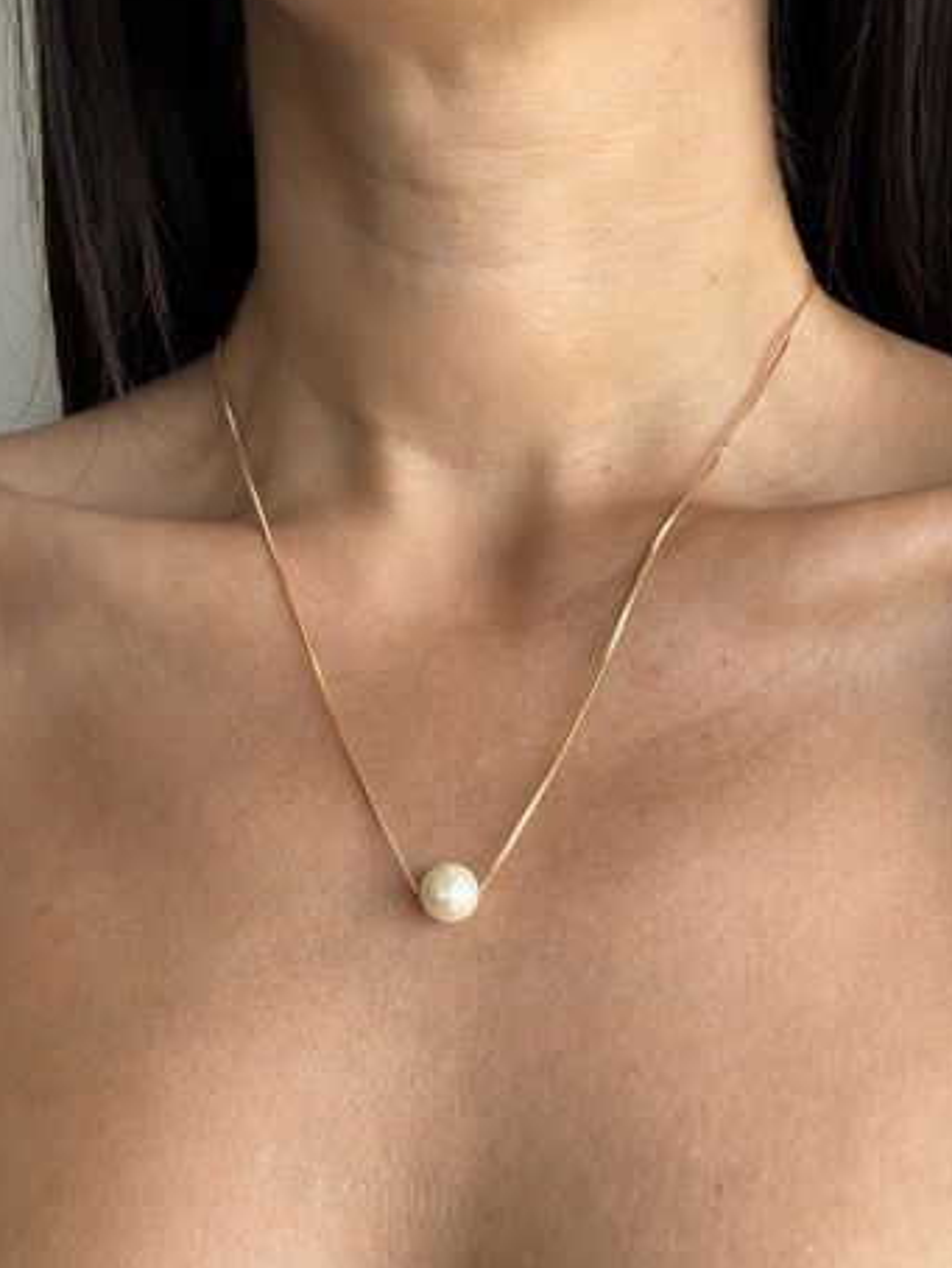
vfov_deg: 31.7
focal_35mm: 61
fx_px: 2235
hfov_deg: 24.0
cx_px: 410
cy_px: 655
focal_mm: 5.96
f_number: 1.6
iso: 50
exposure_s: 1/121
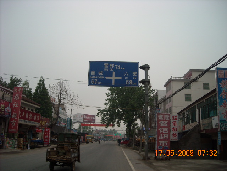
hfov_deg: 52.6
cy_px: 86
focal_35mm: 35
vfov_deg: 40.7
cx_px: 114
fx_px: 230
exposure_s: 1/419
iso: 64
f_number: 2.8
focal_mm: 5.7
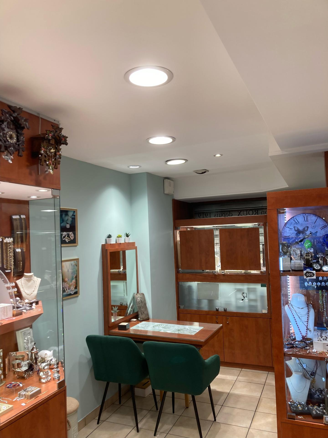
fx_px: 354
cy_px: 219
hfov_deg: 49.7
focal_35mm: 28
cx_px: 164
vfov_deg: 63.4
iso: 50
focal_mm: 3.99
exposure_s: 1/100
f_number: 1.8
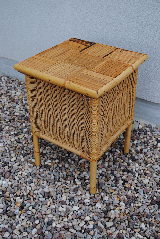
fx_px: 279
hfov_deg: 32.0
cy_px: 120
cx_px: 80
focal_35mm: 42
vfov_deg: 46.3
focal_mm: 28
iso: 140
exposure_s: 1/125
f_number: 5.6
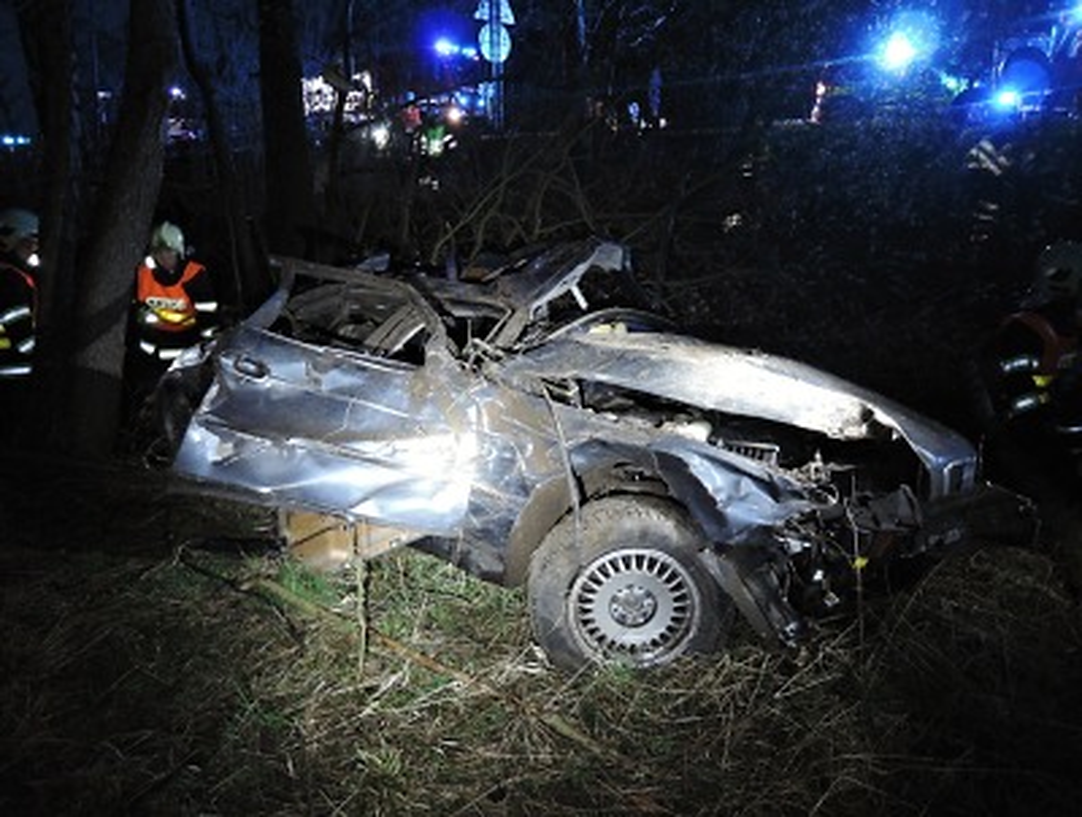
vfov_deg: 57.0
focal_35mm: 24
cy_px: 408
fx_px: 752
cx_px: 541
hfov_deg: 71.5
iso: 720
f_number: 1.8
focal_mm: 5.1
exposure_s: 1/8
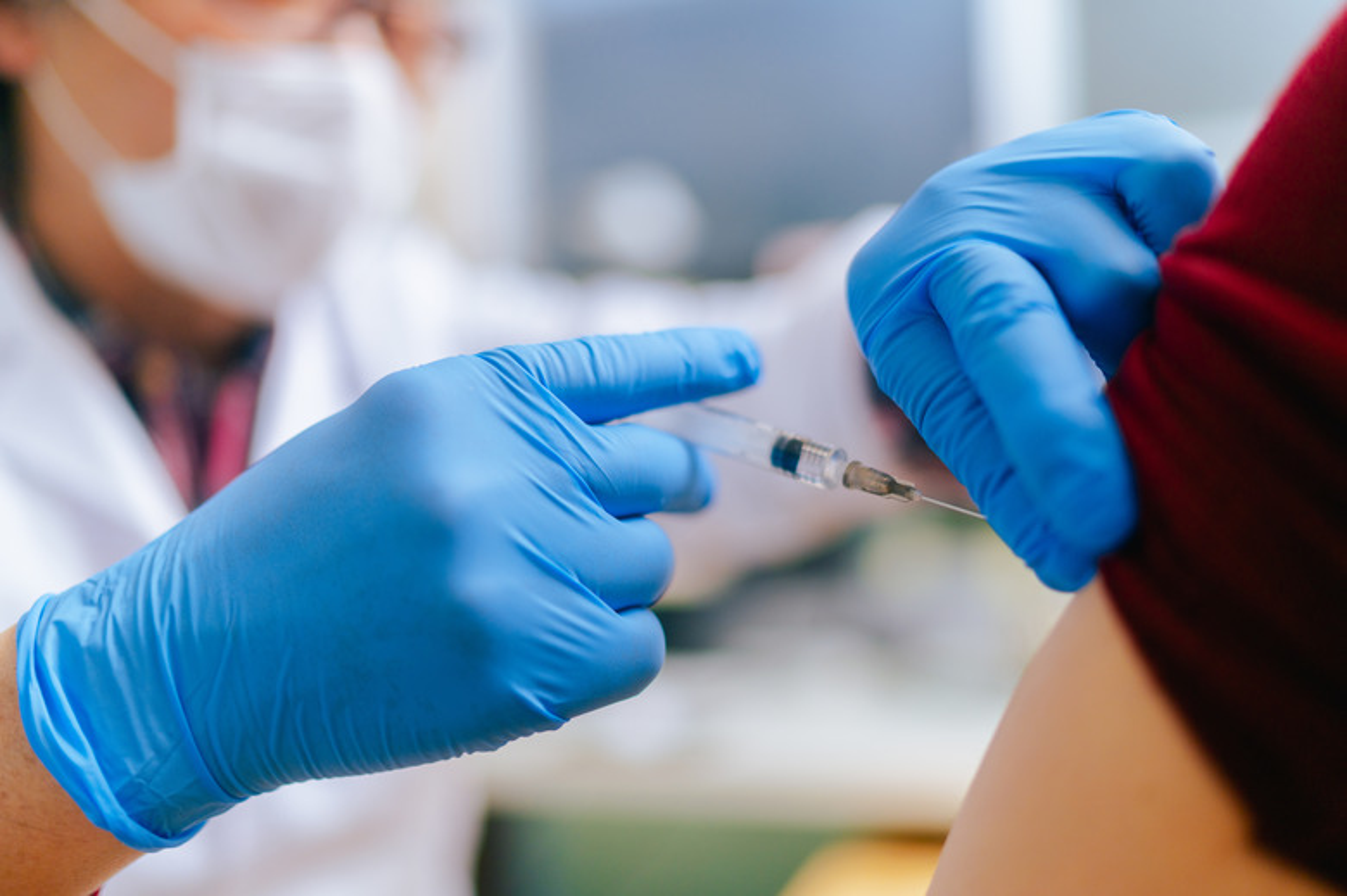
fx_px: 1309
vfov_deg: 37.8
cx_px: 674
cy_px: 448
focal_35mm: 35
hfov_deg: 54.5
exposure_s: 1/250
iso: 250
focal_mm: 35
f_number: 1.4
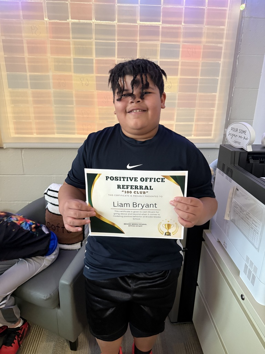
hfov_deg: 56.8
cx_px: 132
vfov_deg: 71.6
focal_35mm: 24
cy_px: 177
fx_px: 245
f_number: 1.78
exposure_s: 1/60
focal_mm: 6.76
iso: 800
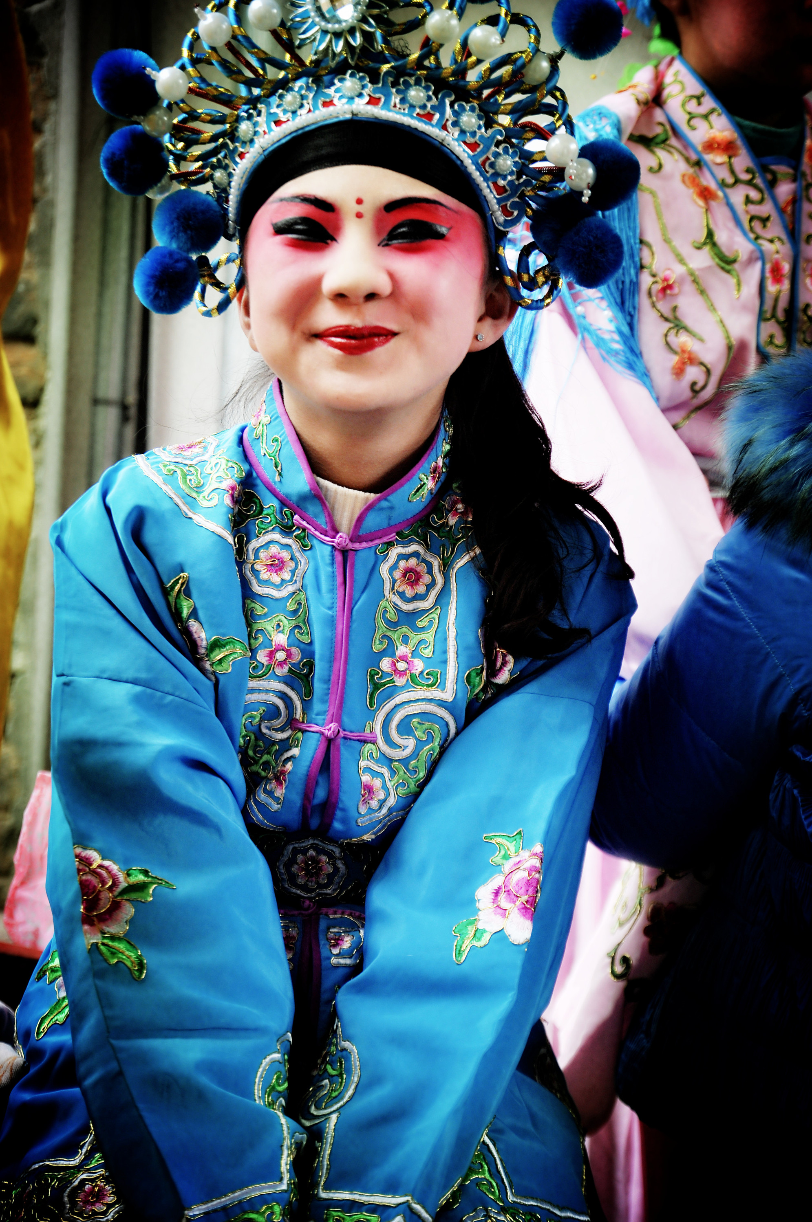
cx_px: 406
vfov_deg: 27.0
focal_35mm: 75
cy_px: 611
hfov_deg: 18.1
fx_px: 2544
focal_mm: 50
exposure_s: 1/160
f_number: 3.5
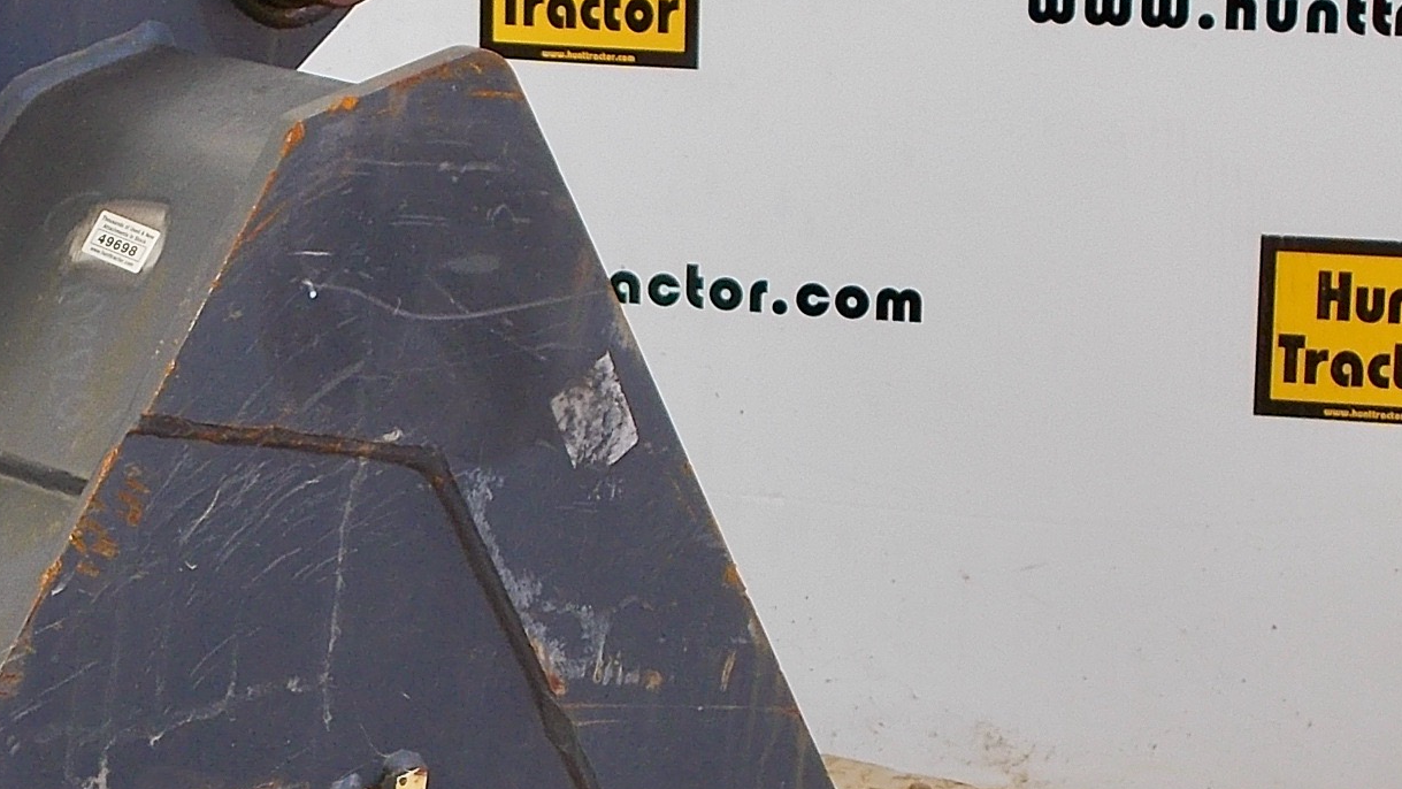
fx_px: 4982
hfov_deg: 15.8
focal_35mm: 134
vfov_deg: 9.0
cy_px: 567
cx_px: 118
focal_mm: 11.8
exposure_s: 1/60
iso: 125
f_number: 5.3
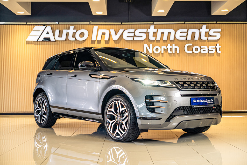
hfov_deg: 38.9
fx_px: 350
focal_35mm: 51
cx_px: 124
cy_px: 82
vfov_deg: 26.5
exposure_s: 1/160
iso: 400
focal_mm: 51
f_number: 2.8
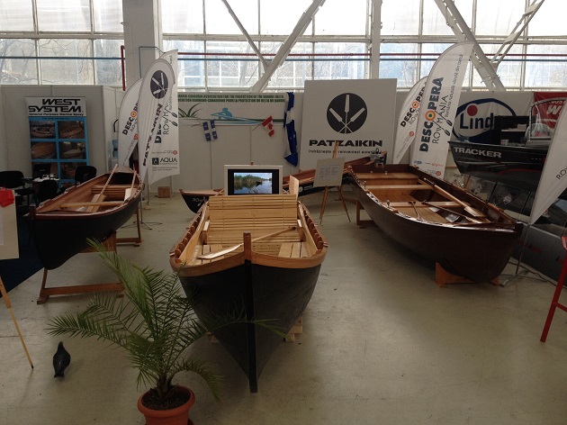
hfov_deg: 52.6
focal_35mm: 35
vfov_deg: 40.7
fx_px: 573
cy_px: 212
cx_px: 284
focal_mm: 4.28
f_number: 2.4
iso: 64
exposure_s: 1/60
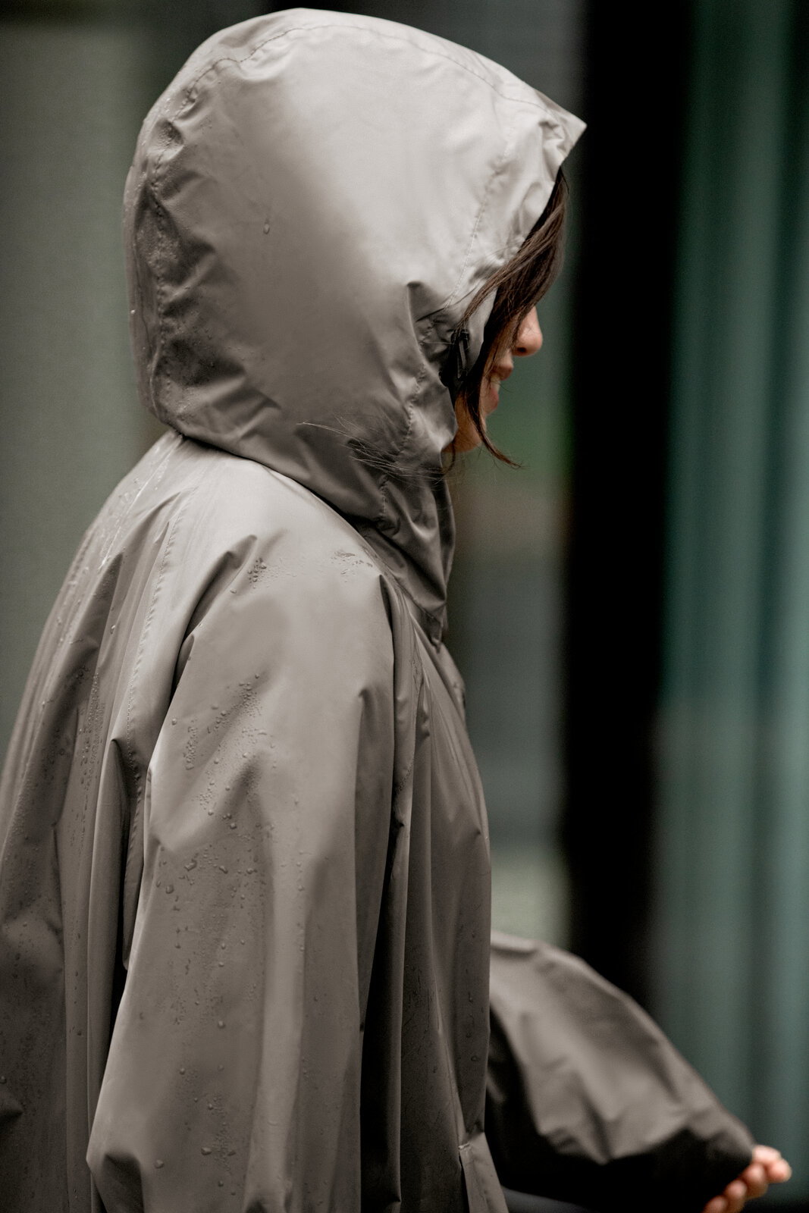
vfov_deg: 10.3
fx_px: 6740
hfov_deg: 6.9
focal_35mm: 200
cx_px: 404
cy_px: 606
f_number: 4
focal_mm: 200
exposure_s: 1/1000
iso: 1600
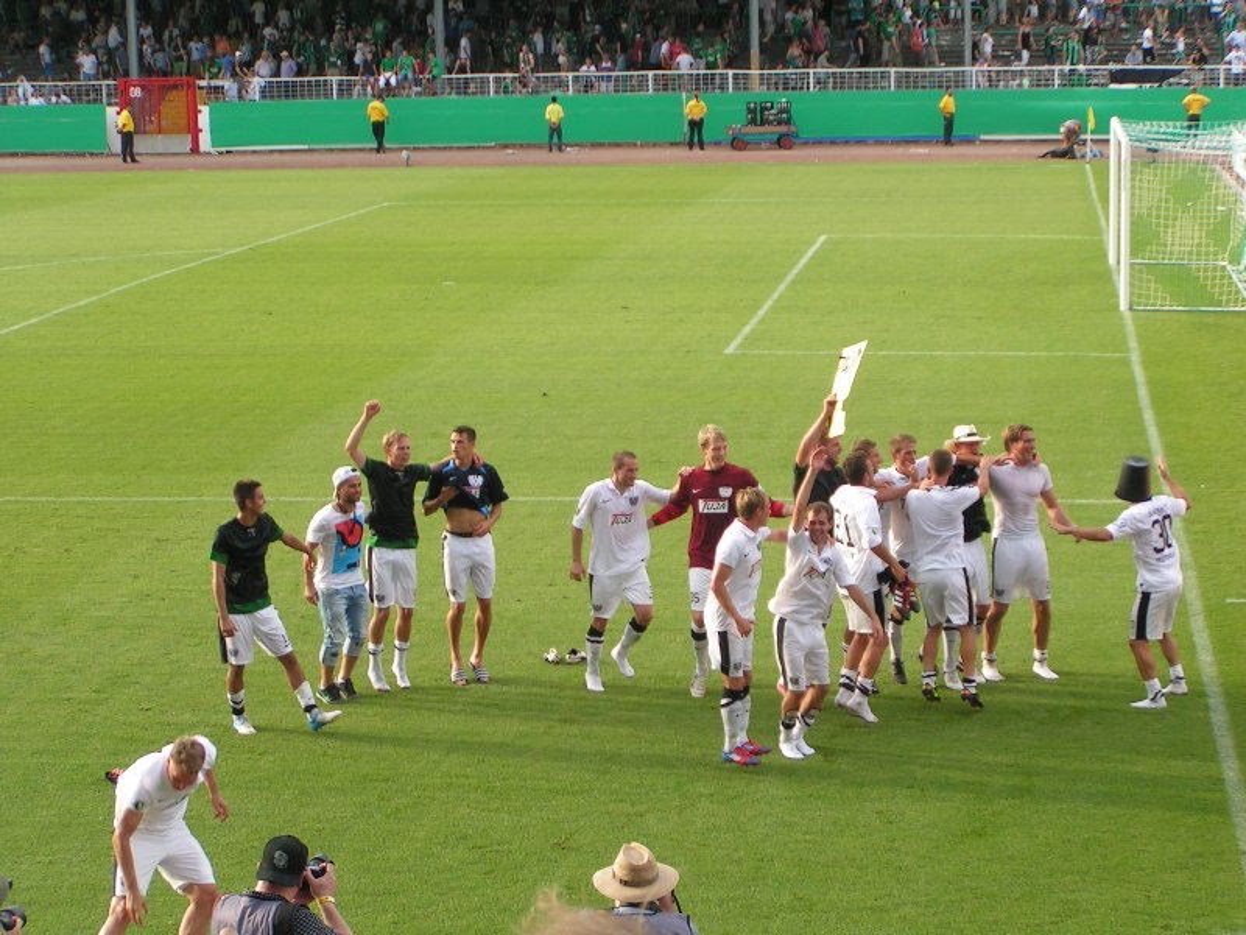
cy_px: 468
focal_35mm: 79
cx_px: 623
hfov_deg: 24.7
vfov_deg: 18.7
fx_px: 2844
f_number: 3.2
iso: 50
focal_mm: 12.1
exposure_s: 1/200
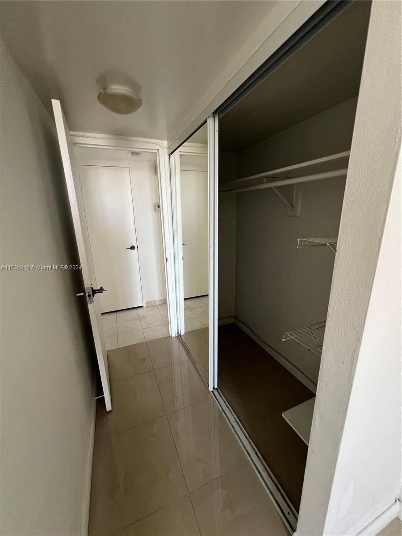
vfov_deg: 106.2
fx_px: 201
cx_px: 201
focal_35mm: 13
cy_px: 268
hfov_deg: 89.9
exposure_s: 1/99
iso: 200
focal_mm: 1.57
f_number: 1.8
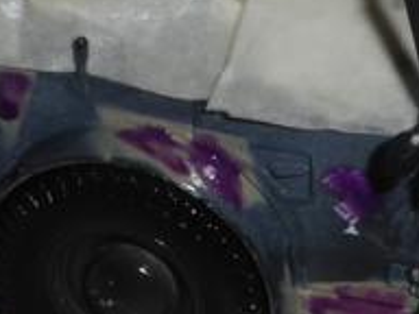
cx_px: 260
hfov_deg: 9.3
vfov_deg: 7.0
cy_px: 81
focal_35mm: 212
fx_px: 2566
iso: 100
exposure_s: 1/800
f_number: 8
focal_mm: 9
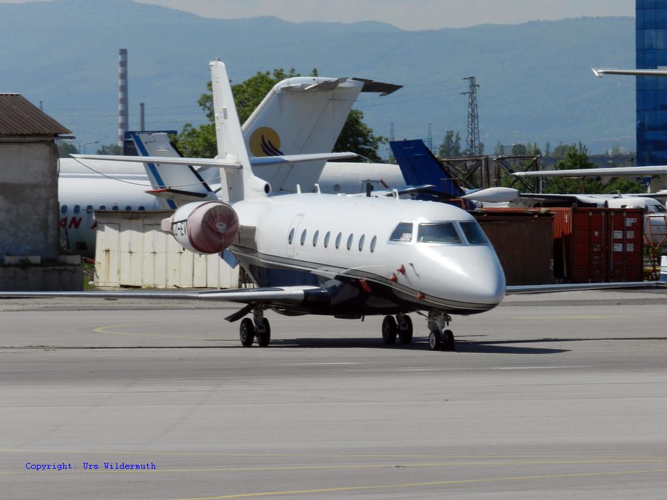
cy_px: 250
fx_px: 5954
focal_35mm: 309
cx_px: 334
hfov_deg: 6.4
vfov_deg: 4.8
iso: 160
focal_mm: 55
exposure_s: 1/1000
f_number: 6.3
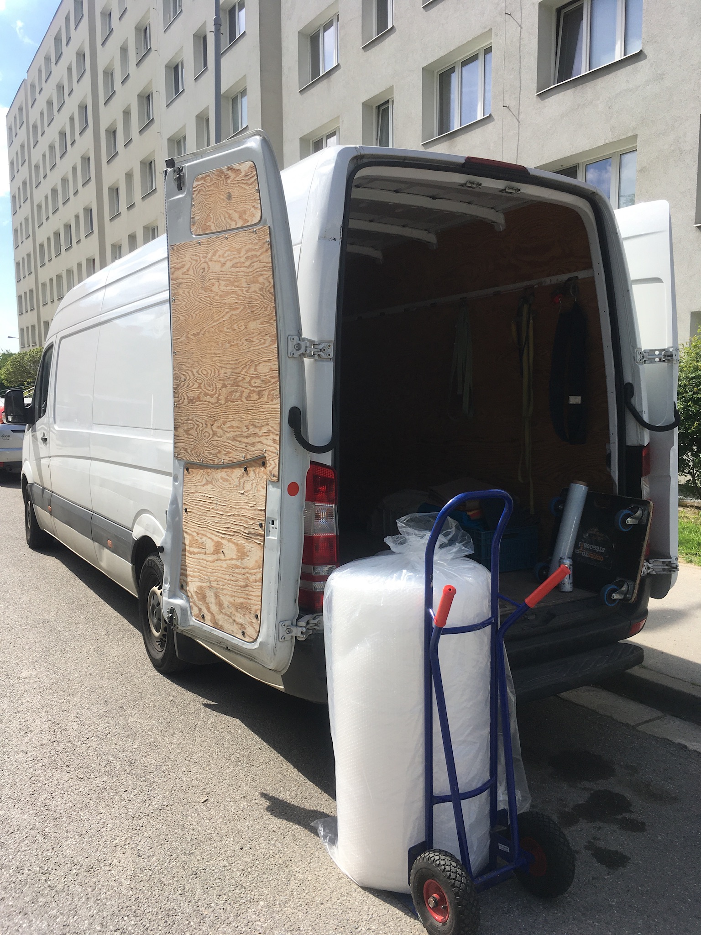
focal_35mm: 29
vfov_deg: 61.7
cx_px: 350
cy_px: 468
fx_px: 783
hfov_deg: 48.2
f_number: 2.2
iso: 25
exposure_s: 1/1148
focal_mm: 4.15
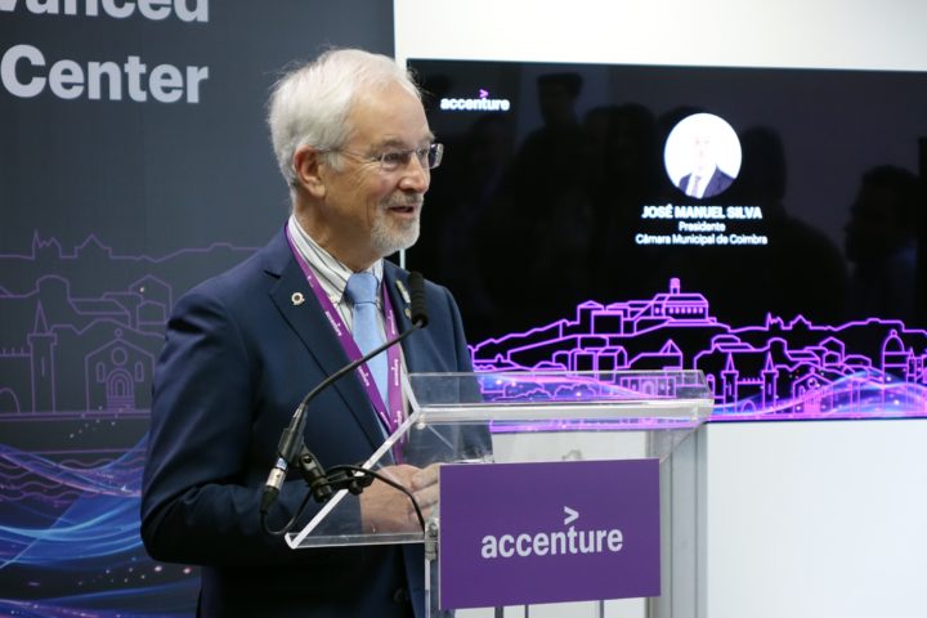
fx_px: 3347
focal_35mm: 130
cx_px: 464
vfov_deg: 10.5
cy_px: 309
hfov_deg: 15.8
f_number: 2.8
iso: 800
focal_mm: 47.85
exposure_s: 1/80
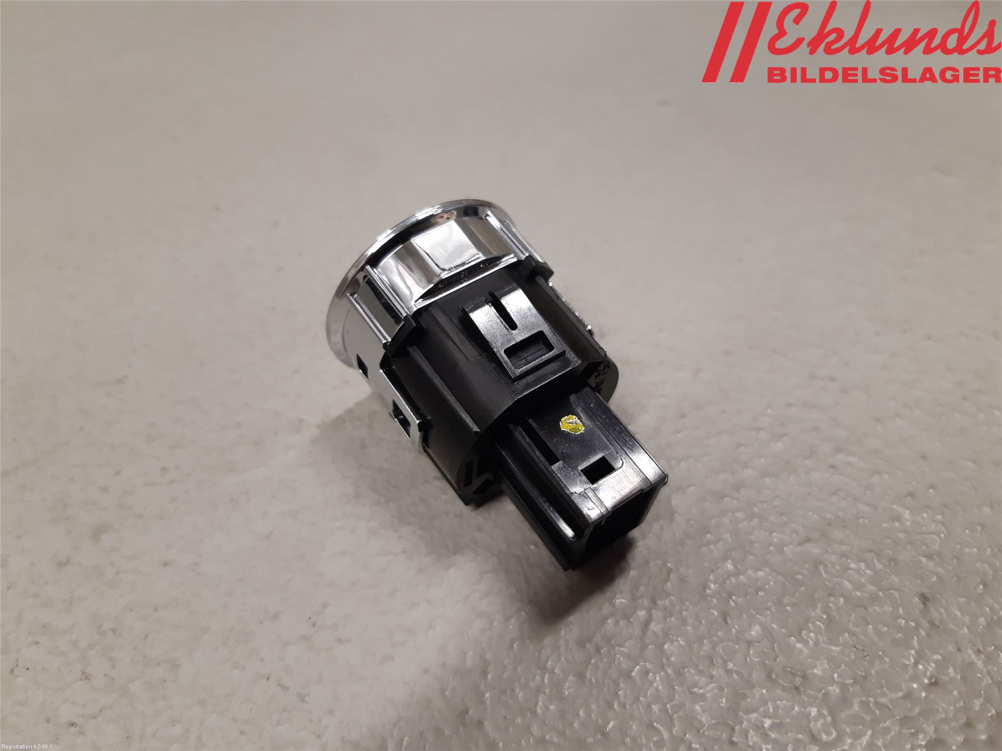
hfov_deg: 67.3
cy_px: 376
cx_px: 501
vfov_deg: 53.1
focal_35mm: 26
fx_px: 753
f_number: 1.7
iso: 125
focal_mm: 3.93
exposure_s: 1/50
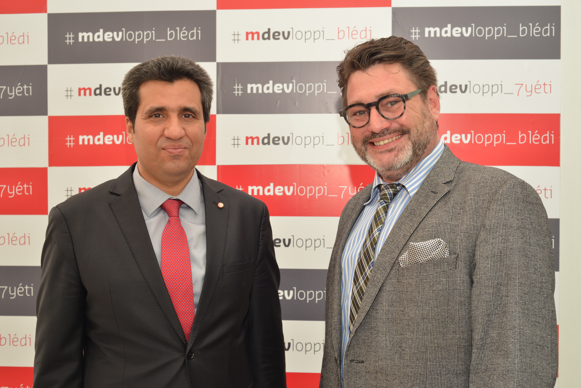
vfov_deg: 27.0
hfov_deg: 39.6
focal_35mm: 50
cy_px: 194
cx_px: 290
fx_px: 807
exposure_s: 1/125
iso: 800
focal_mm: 50
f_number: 9
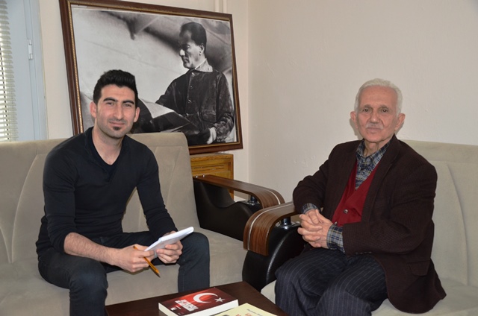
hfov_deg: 51.4
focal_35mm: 38
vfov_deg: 35.3
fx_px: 497
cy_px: 158
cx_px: 239
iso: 800
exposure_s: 1/60
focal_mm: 25
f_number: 4
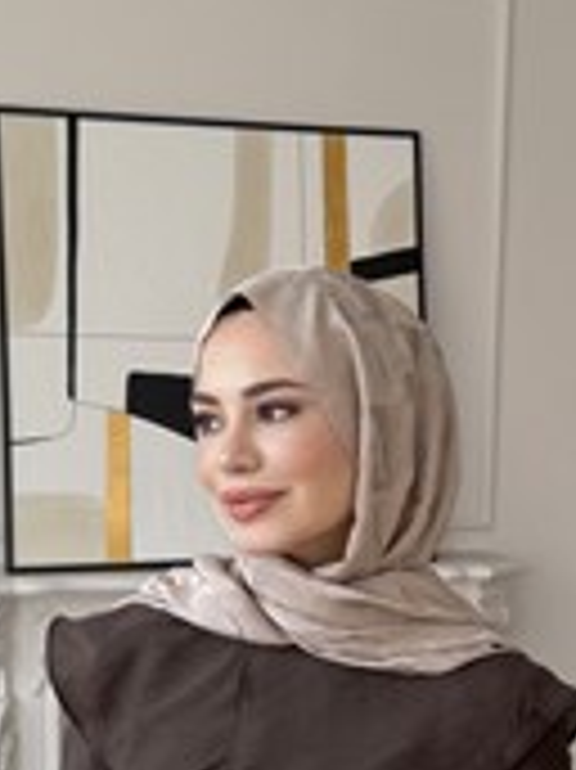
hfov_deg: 25.2
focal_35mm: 58
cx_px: 306
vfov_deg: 30.0
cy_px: 840
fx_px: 1288
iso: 64
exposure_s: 1/240
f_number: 1.78
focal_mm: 6.76
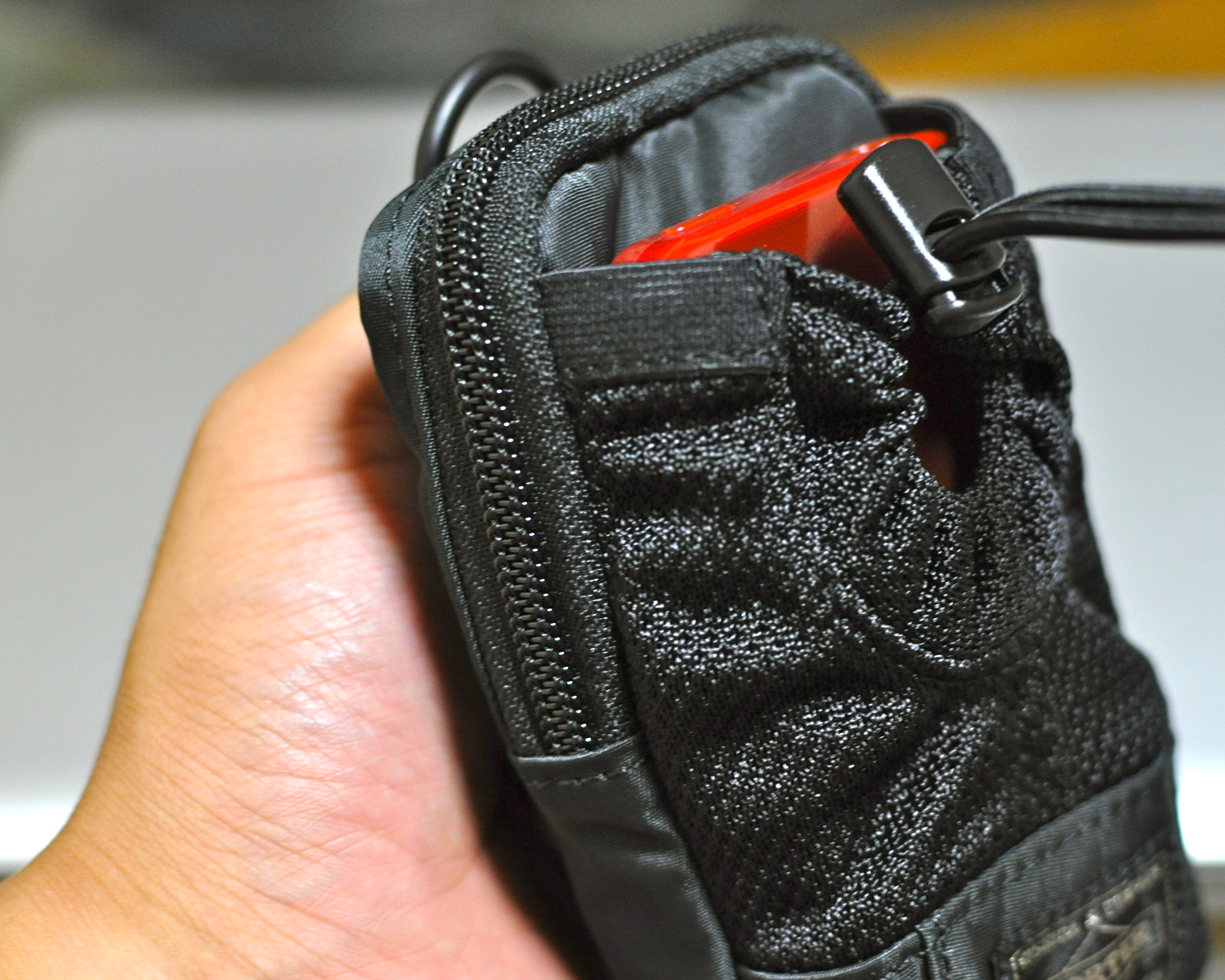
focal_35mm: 63
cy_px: 502
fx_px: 2270
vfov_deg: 24.4
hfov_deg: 30.1
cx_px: 731
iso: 800
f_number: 3.2
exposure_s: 1/40
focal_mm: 35
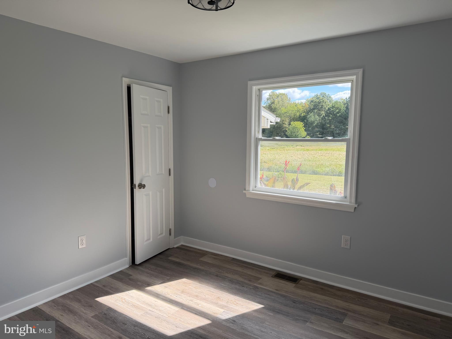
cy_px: 170
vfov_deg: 56.8
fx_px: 313
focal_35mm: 24
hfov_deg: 71.6
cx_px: 226
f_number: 1.78
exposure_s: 1/677
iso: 80
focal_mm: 6.76
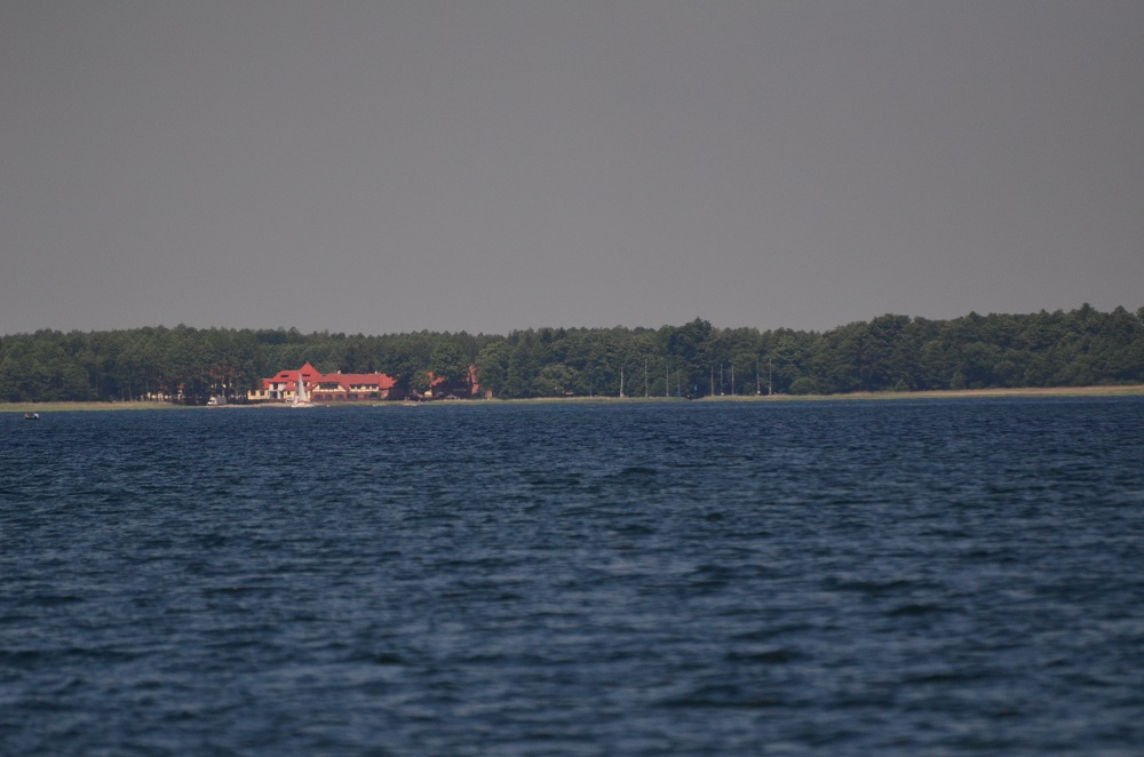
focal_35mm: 450
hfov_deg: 4.6
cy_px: 378
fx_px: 14268
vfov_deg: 3.0
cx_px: 572
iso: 800
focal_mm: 300
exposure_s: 1/8000
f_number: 5.6
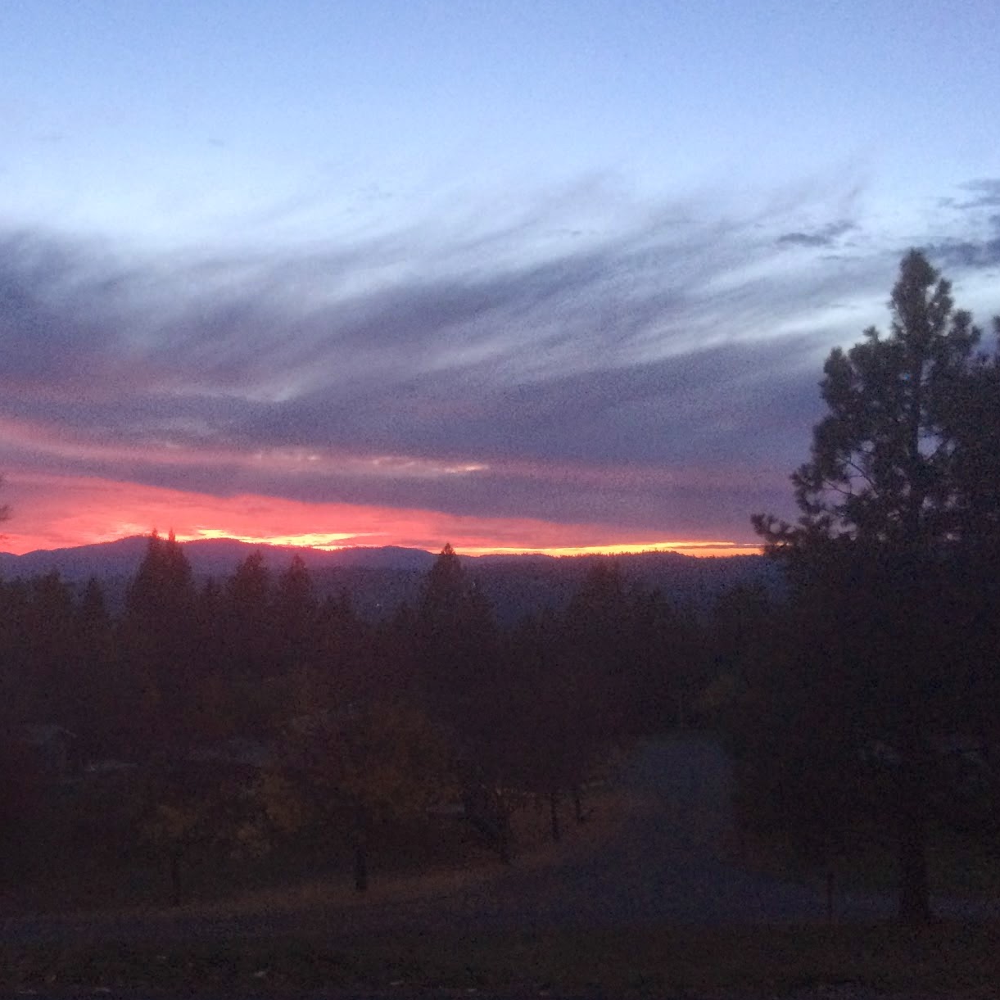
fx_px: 1405
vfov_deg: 39.1
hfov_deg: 38.3
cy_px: 570
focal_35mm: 43
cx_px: 261
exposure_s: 1/20
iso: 250
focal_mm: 4.15
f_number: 2.2
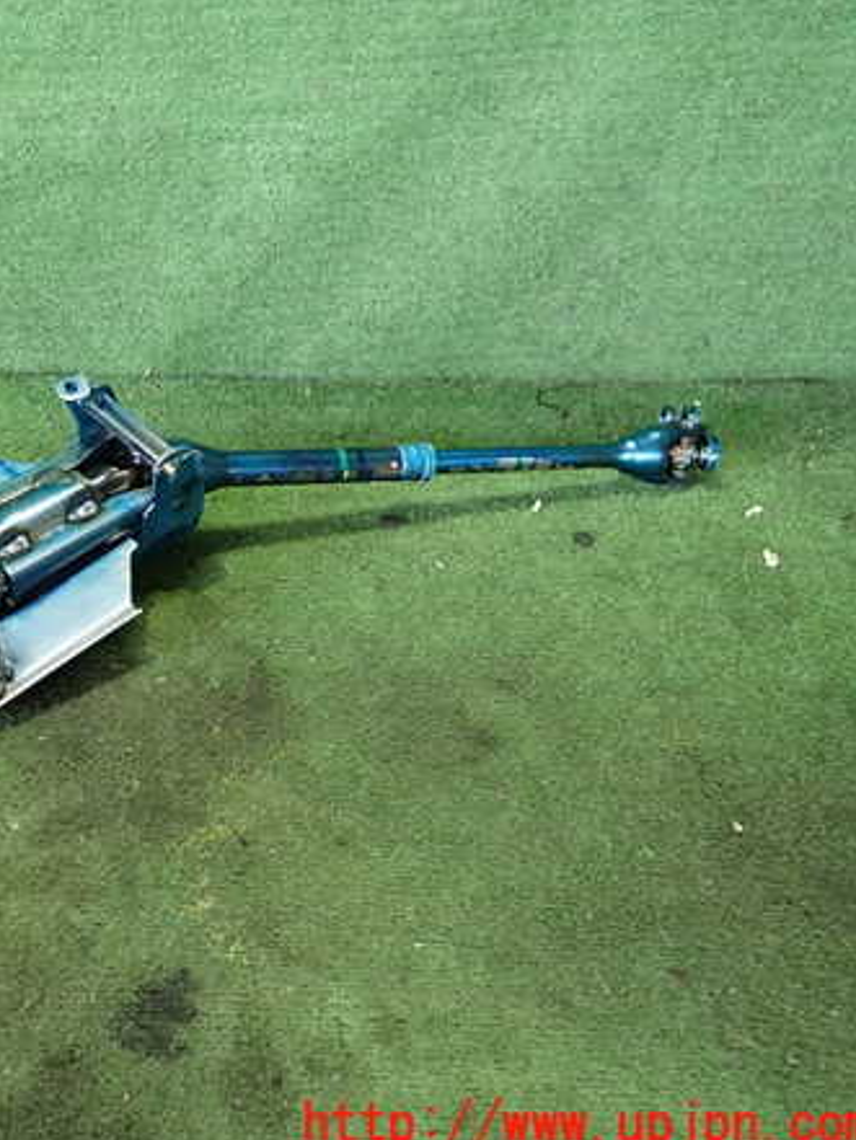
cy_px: 576
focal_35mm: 34
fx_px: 1120
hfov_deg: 39.3
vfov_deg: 53.9
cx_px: 111
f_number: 2
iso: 500
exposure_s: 1/30
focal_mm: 4.5
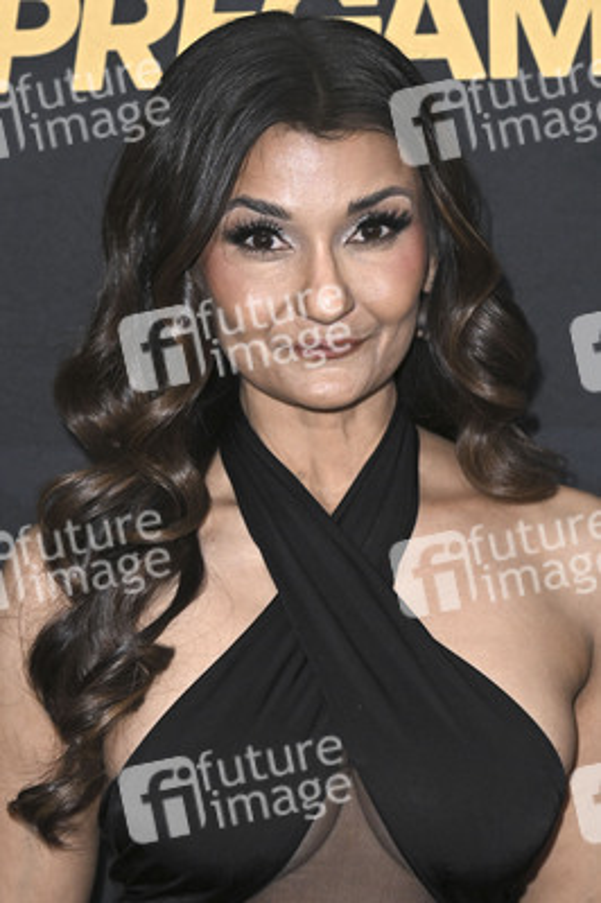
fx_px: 3085
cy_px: 452
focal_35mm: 123
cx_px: 300
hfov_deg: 11.1
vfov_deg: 16.7
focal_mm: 82
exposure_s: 1/320
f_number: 5.6
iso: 2000
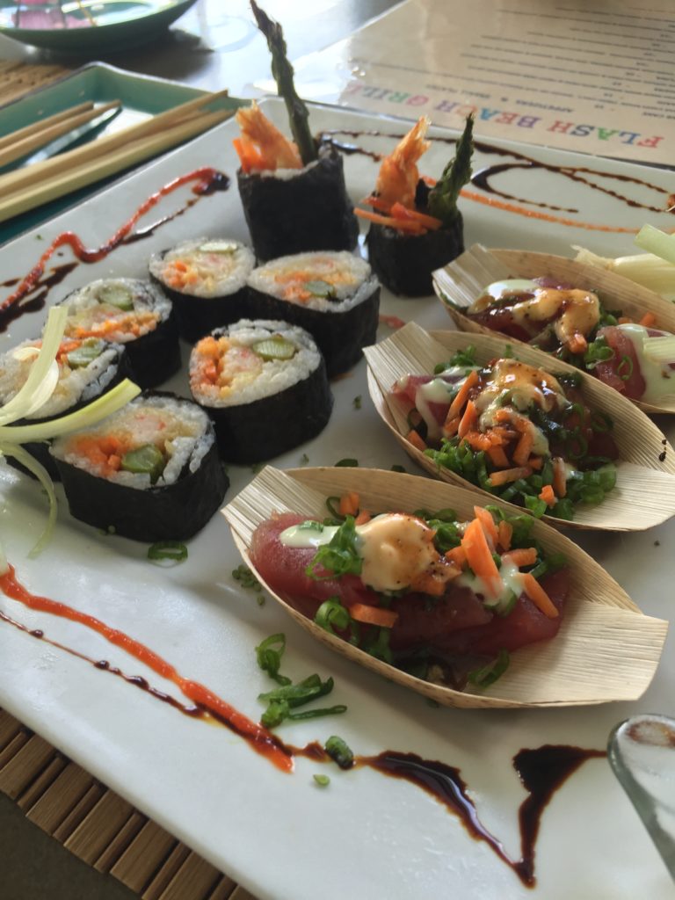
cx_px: 338
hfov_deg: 48.2
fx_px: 754
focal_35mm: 29
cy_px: 450
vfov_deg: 61.7
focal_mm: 4.15
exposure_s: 1/40
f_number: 2.2
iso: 32
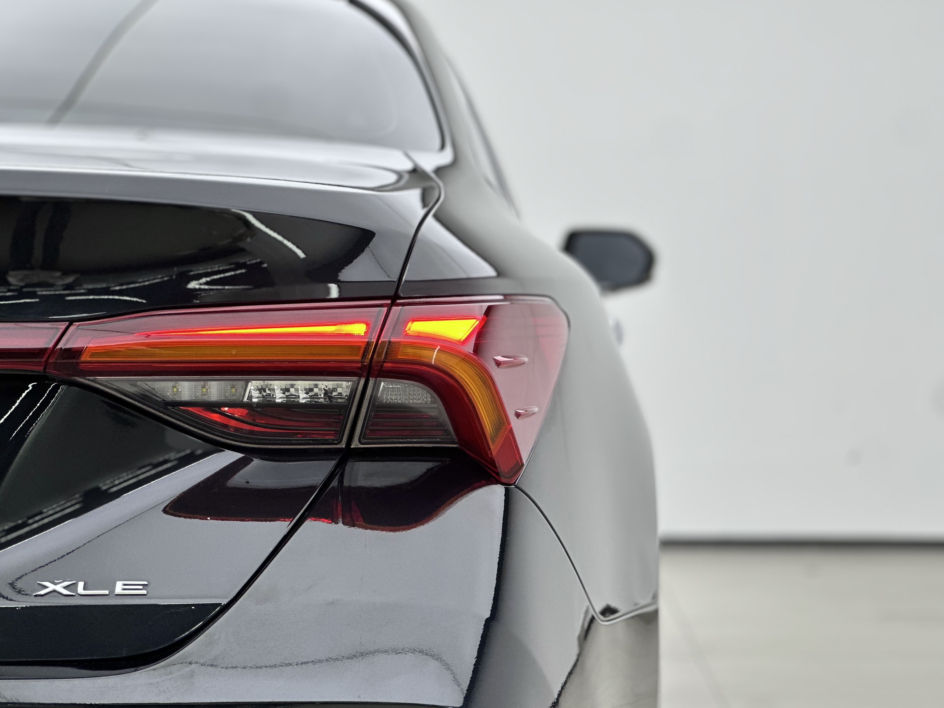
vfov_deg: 17.2
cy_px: 370
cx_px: 499
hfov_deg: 22.8
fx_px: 2345
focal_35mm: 86
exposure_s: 1/100
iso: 50
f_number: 2.8
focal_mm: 9
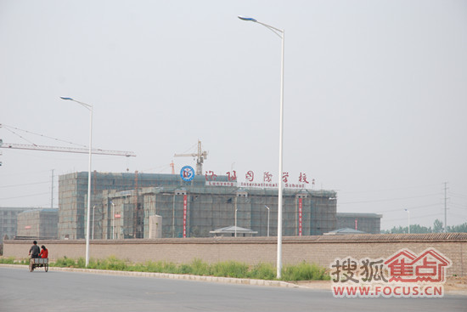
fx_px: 1362
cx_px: 234
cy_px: 156
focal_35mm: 105
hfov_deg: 19.5
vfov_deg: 13.0
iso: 400
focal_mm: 70
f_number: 7.1
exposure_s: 1/800
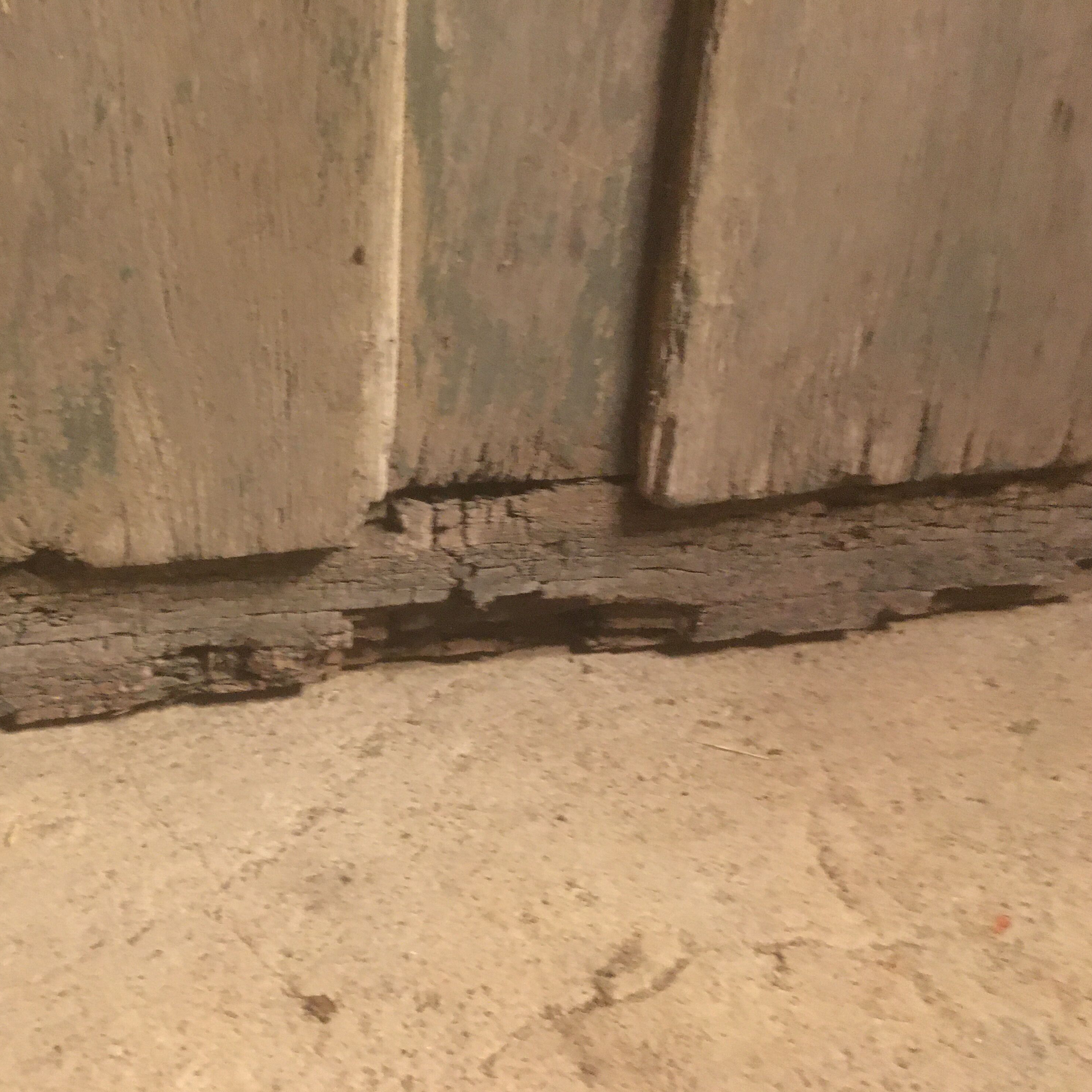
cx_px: 369
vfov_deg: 47.2
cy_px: 558
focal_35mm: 35
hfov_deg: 46.5
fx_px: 1249
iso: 500
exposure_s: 1/17
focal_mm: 4.15
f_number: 2.2
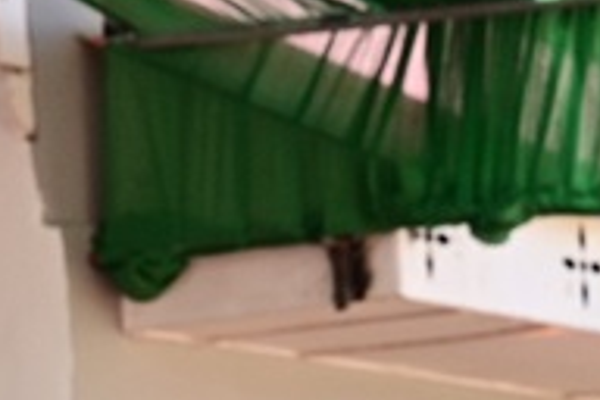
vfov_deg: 3.8
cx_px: -947
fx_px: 6066
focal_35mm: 364
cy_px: 394
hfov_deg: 5.4
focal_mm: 70
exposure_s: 1/80
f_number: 11
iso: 320
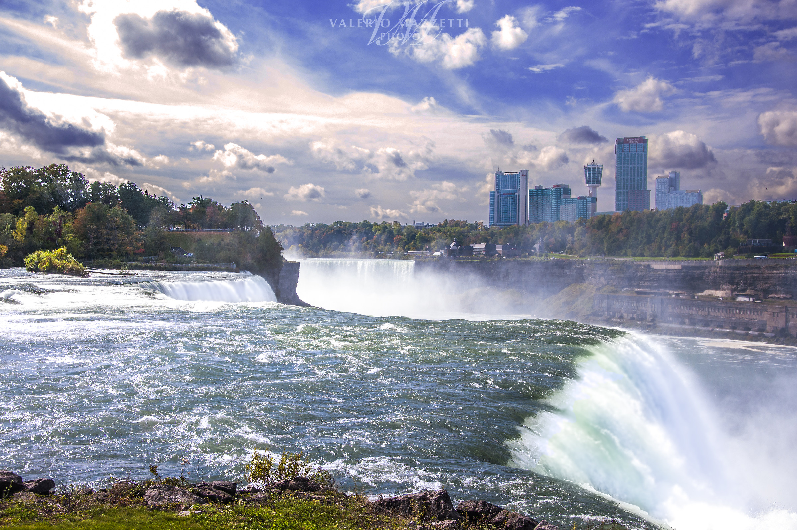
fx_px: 929
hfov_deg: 46.4
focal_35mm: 42
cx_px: 398
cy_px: 265
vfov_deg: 31.8
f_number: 7.1
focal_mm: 28
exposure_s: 1/2000
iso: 800
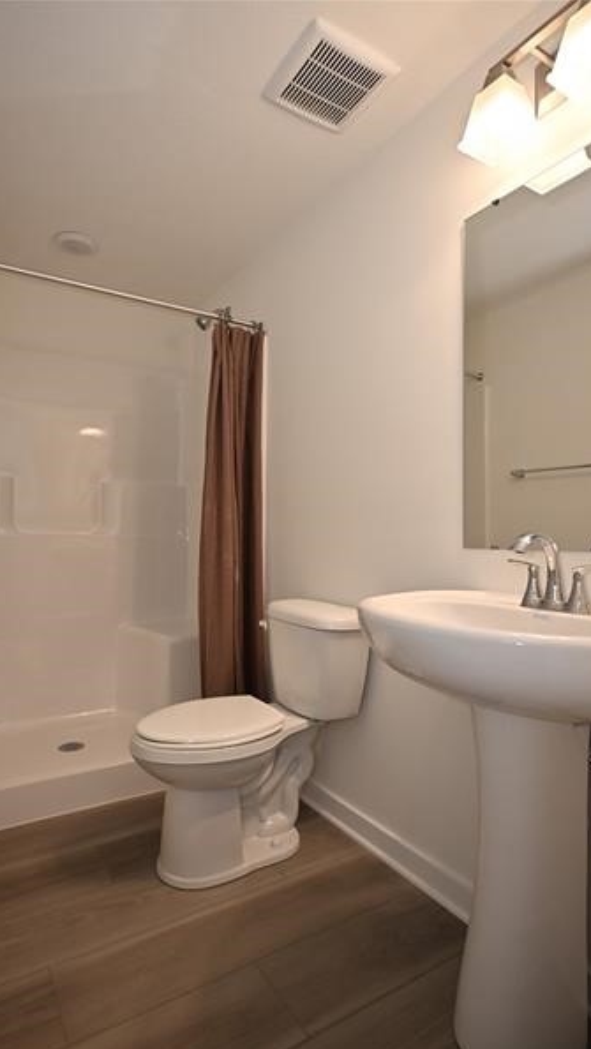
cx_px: 259
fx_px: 551
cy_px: 527
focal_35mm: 20
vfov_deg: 87.2
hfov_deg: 56.3
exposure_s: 1/60
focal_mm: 12.5
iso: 360
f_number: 4
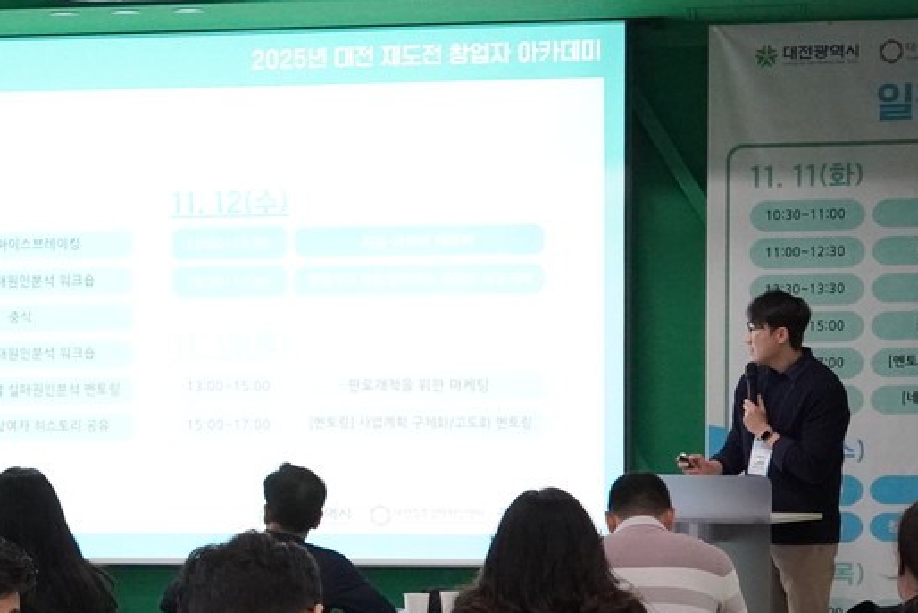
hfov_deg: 15.9
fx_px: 3239
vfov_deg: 10.7
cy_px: 553
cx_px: 82
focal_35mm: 127
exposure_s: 1/160
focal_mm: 34
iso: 4000
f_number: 4
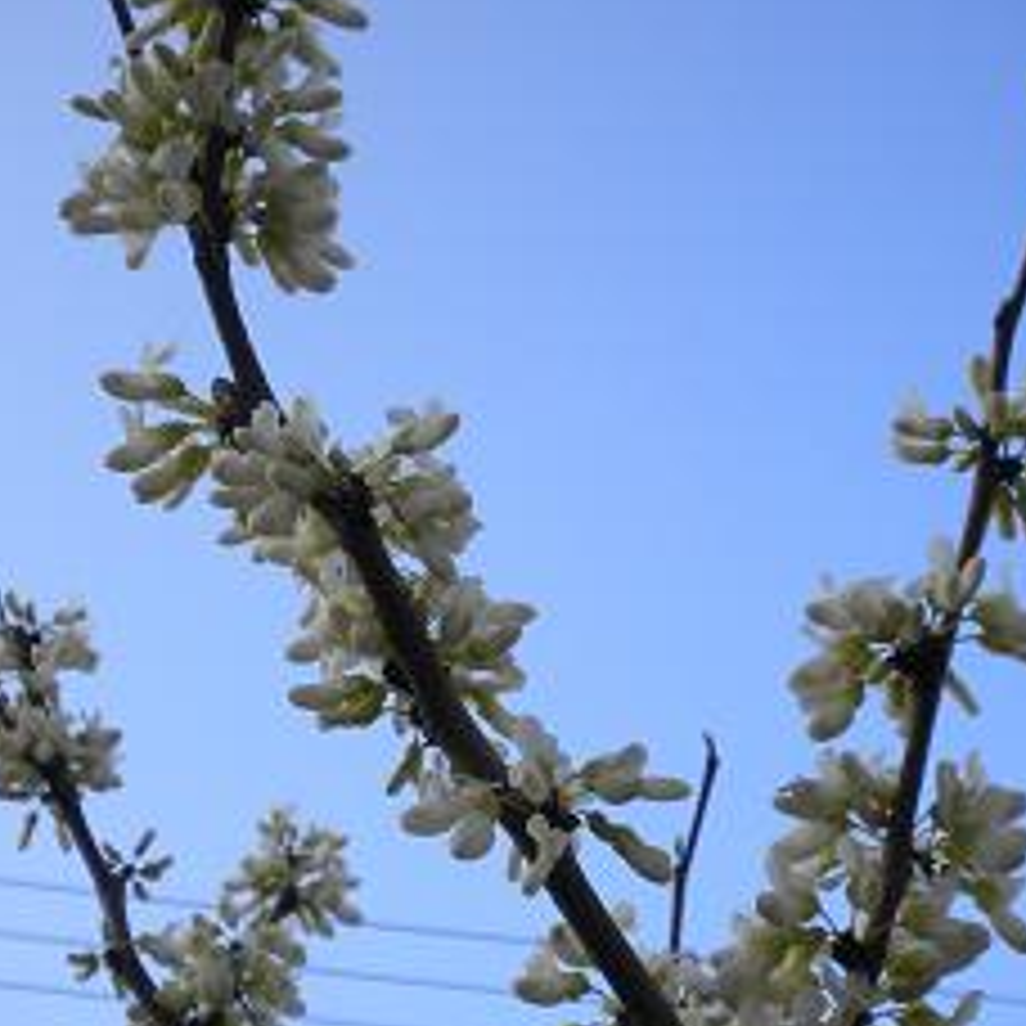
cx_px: 526
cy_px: 515
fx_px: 1945
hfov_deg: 29.6
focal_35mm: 58
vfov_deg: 29.6
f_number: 4.9
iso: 80
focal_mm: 7.4
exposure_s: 1/237
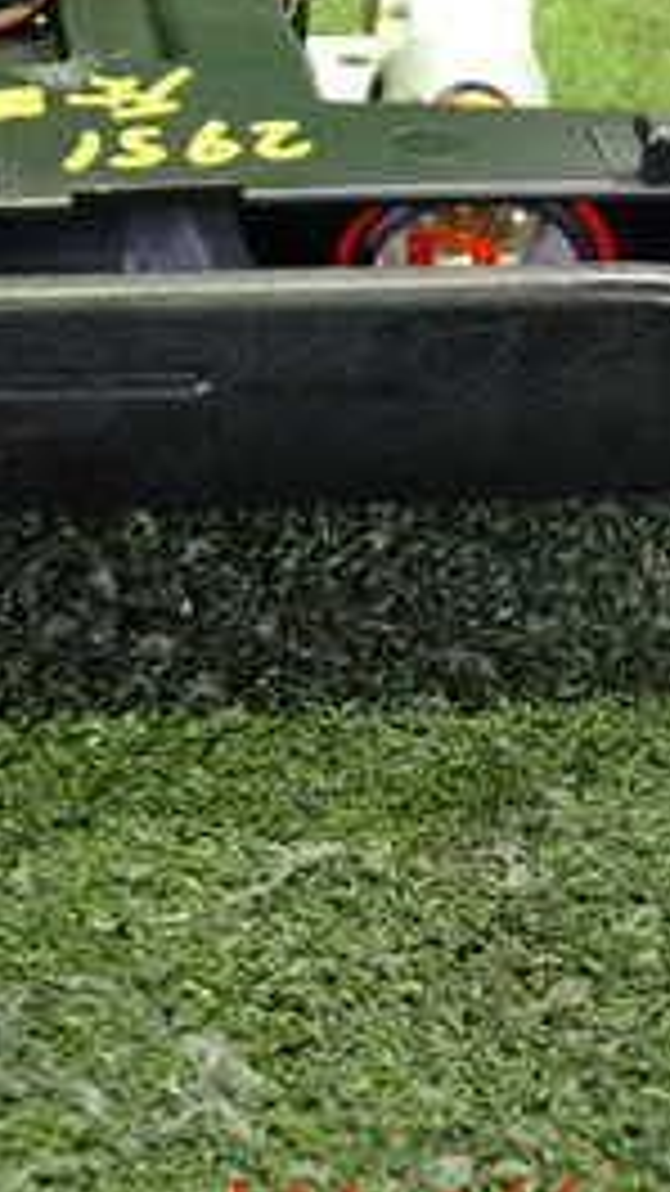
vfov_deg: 28.1
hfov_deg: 15.8
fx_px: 2338
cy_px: 270
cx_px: -103
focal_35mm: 74
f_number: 2.3
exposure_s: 1/20
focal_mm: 5.4
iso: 800
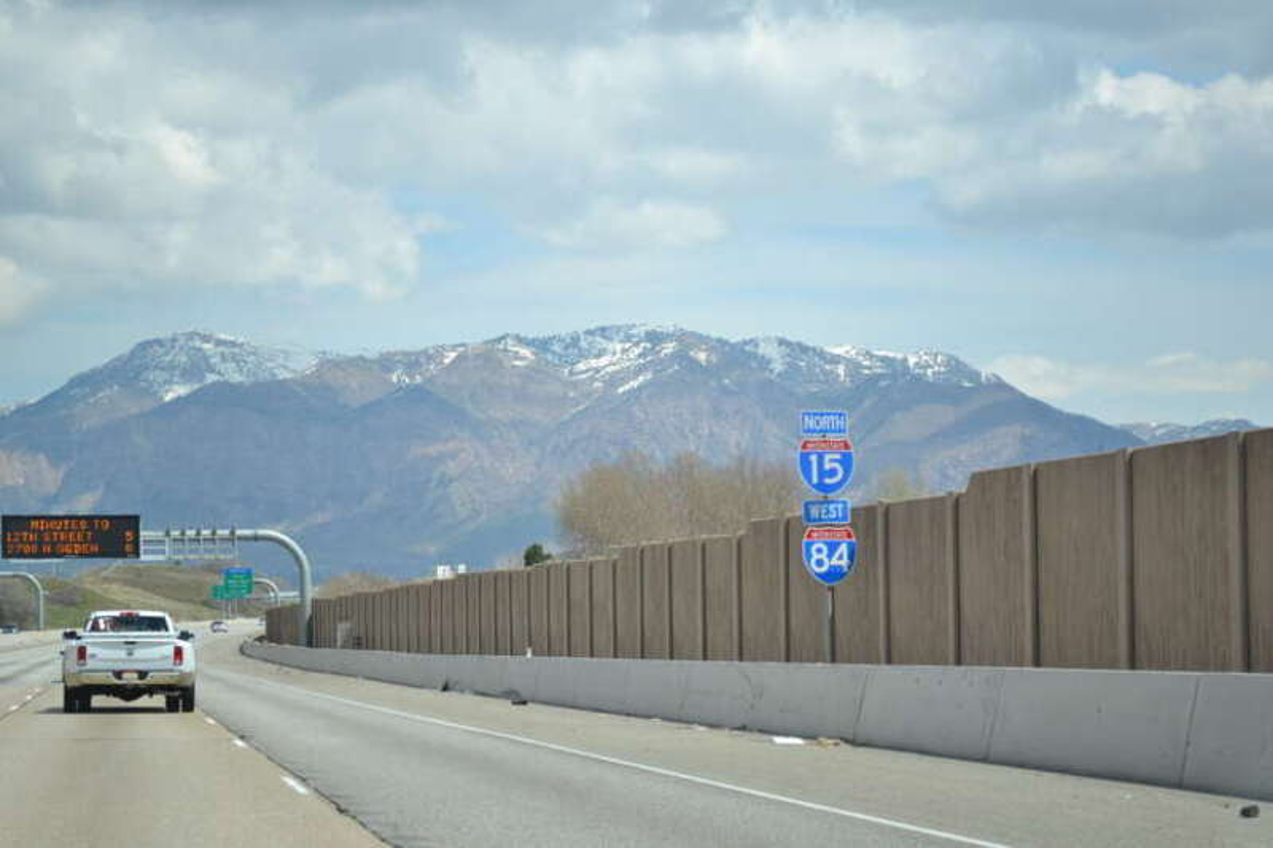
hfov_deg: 24.6
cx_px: 636
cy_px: 424
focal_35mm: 82
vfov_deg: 16.5
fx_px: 2917
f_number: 5.6
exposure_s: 1/1600
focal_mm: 55
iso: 400
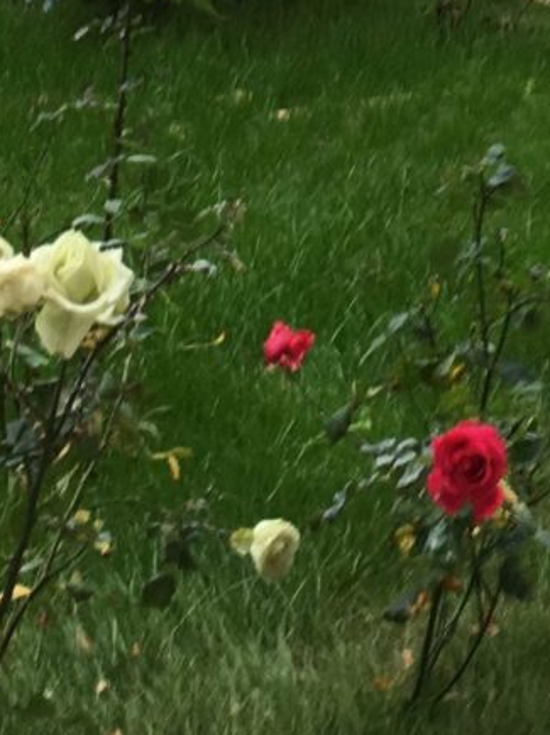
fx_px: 2905
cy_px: -474
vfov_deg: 13.3
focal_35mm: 137
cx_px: 670
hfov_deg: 10.6
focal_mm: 4.15
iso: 25
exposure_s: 1/50
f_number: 2.2
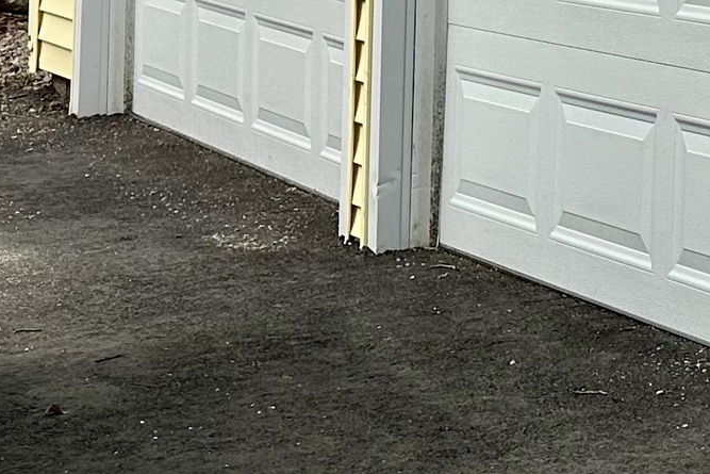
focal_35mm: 115
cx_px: 1460
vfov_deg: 11.2
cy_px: -332
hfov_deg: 14.5
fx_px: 2268
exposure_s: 1/4016
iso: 80
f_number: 1.78
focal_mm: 6.86
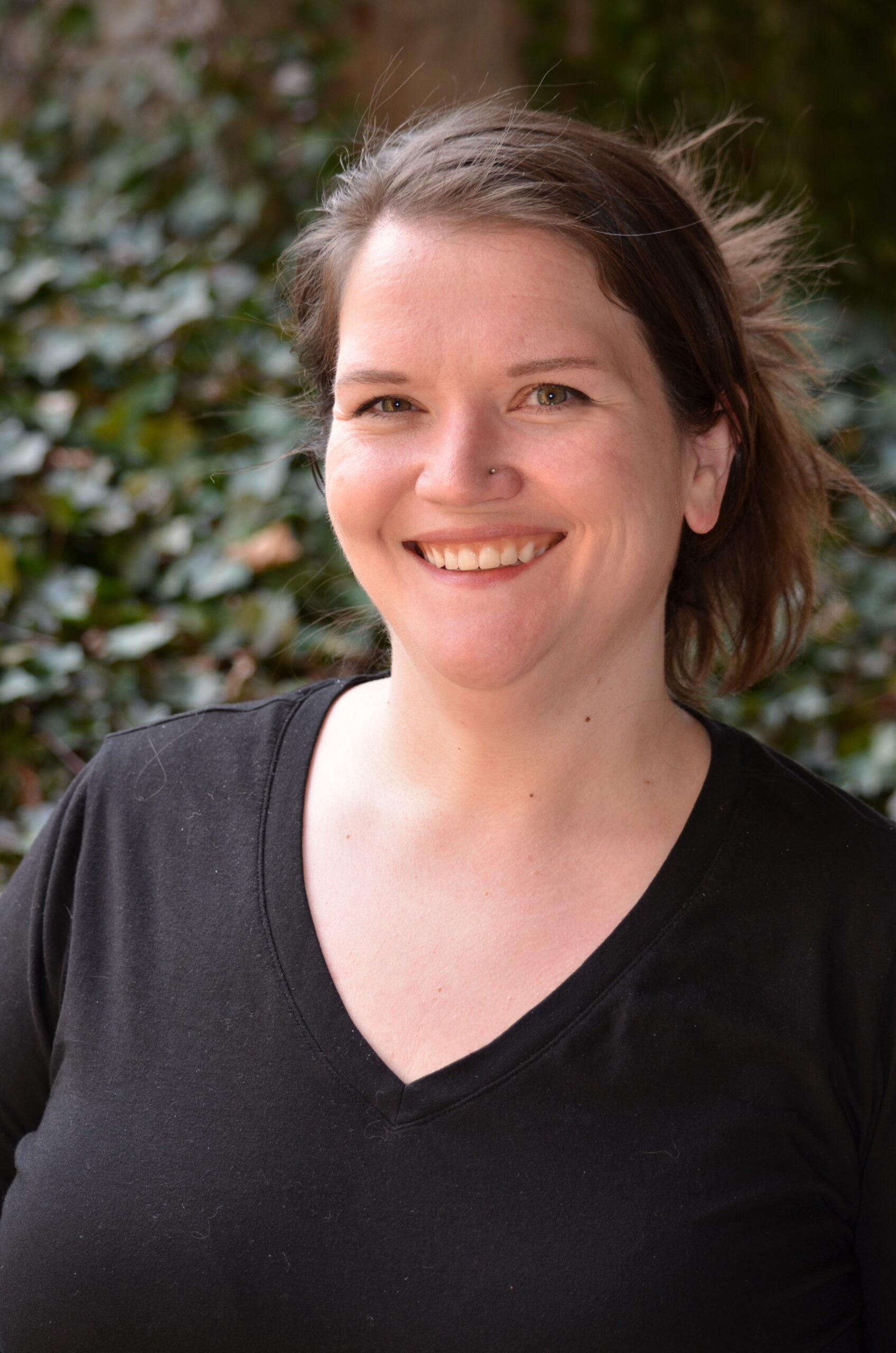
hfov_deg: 16.5
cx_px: 448
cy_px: 676
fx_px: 3093
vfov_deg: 24.7
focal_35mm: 82
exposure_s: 1/200
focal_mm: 55
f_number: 4.5
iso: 200
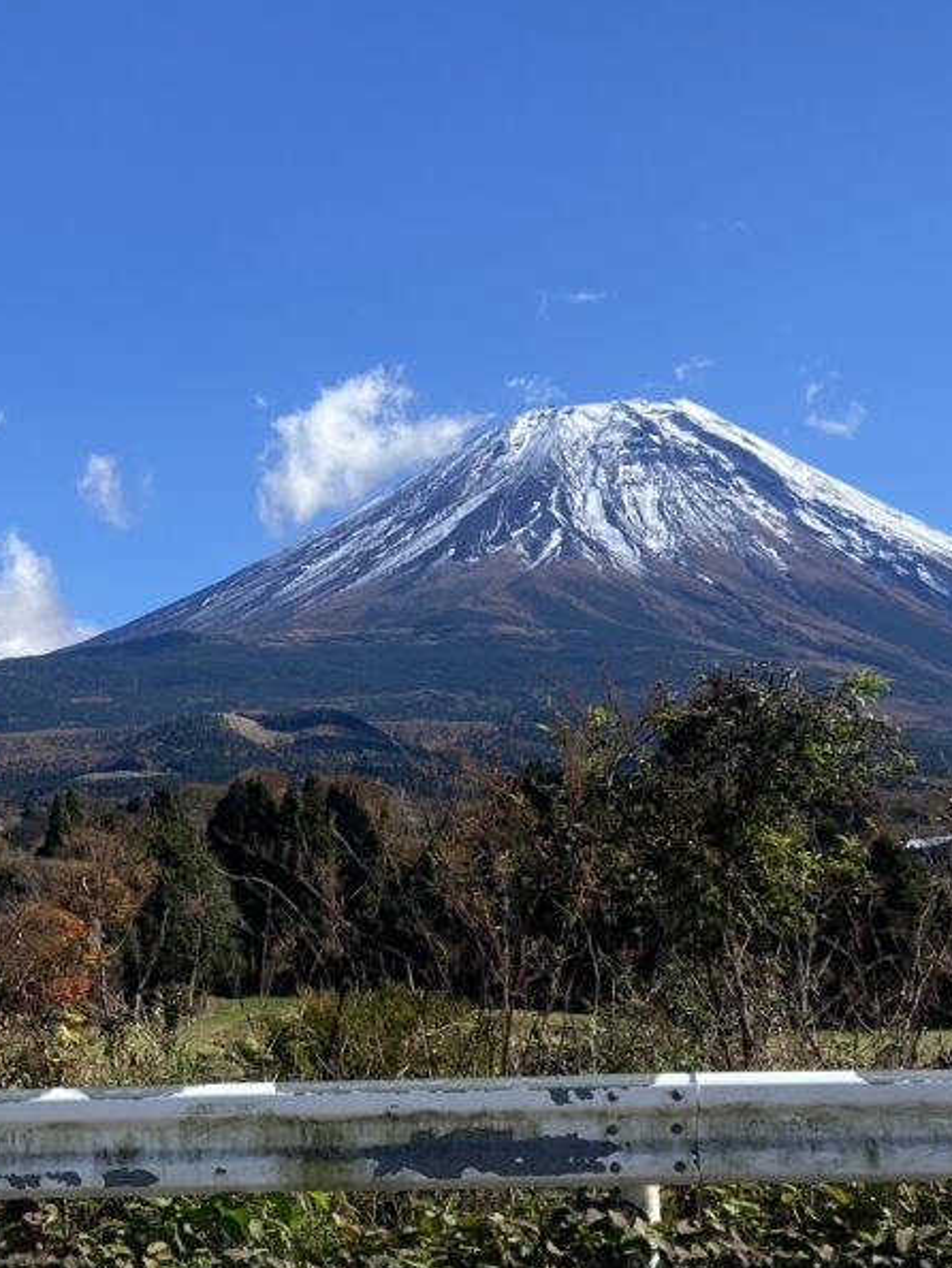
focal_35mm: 35
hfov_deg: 40.6
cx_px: 553
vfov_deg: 52.6
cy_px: 636
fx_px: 1282
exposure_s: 1/2358
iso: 32
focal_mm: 4.25
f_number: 1.8
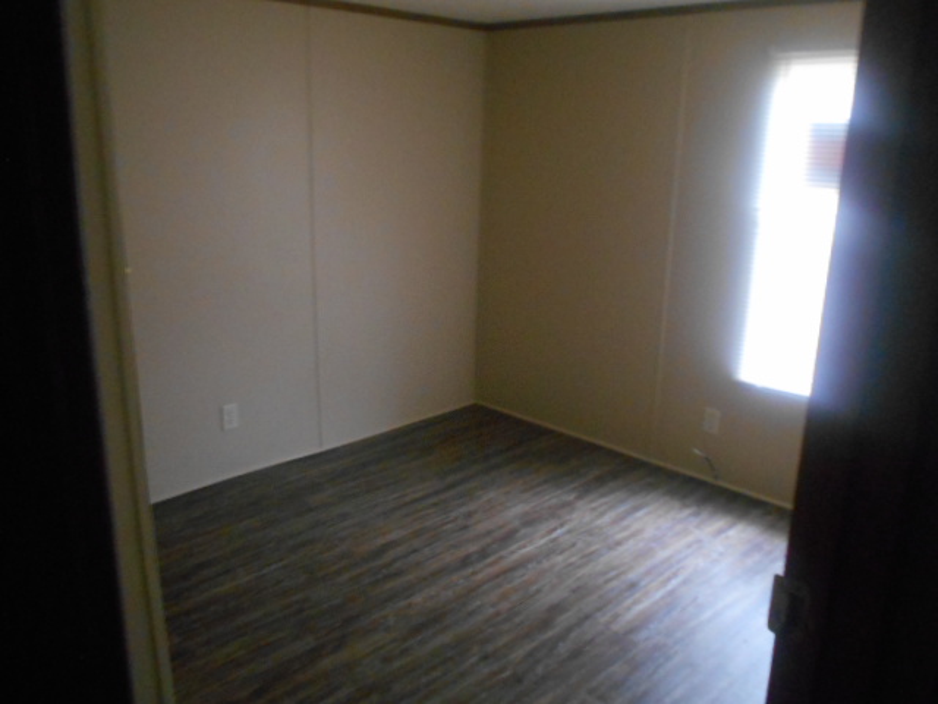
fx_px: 813
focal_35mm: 30
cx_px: 469
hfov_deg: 60.0
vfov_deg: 46.8
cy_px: 352
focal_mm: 5.1
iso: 800
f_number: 3.4
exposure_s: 1/10
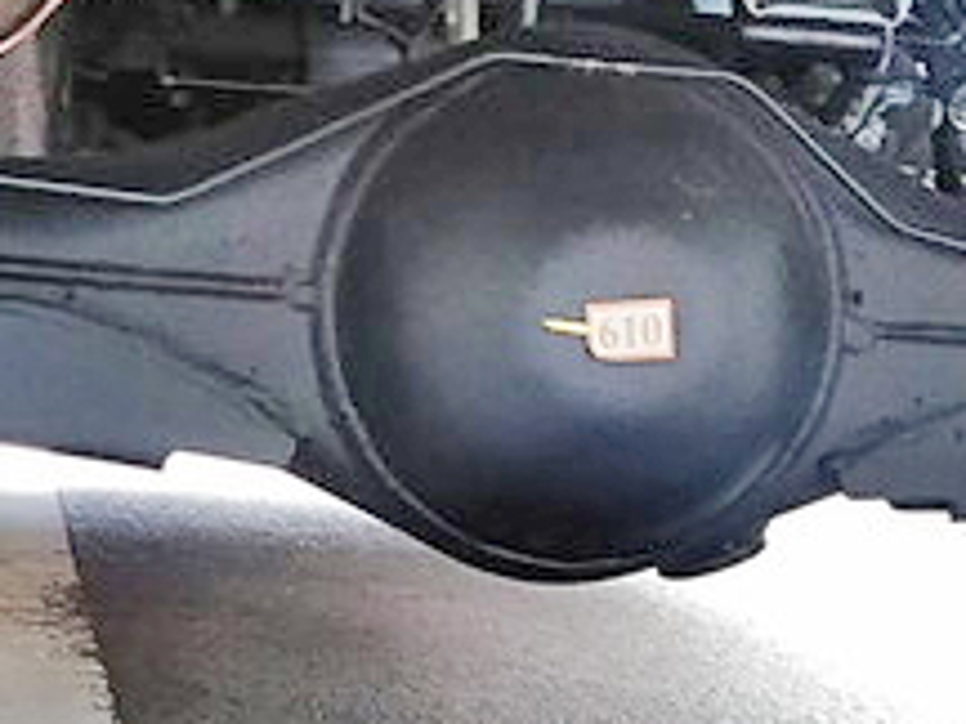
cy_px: 290
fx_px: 2232
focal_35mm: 80
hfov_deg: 24.2
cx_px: 286
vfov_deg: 18.4
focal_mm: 3.46
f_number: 2.2
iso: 552
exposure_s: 1/60
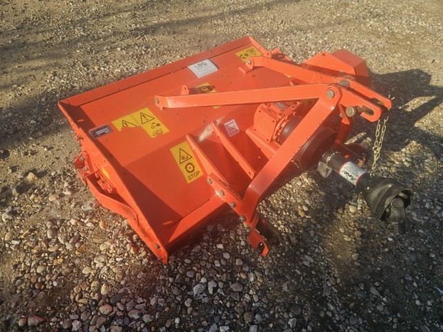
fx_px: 294
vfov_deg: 58.9
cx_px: 222
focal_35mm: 23
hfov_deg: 73.9
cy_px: 166
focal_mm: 5.4
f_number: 1.8
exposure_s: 1/1047
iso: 25
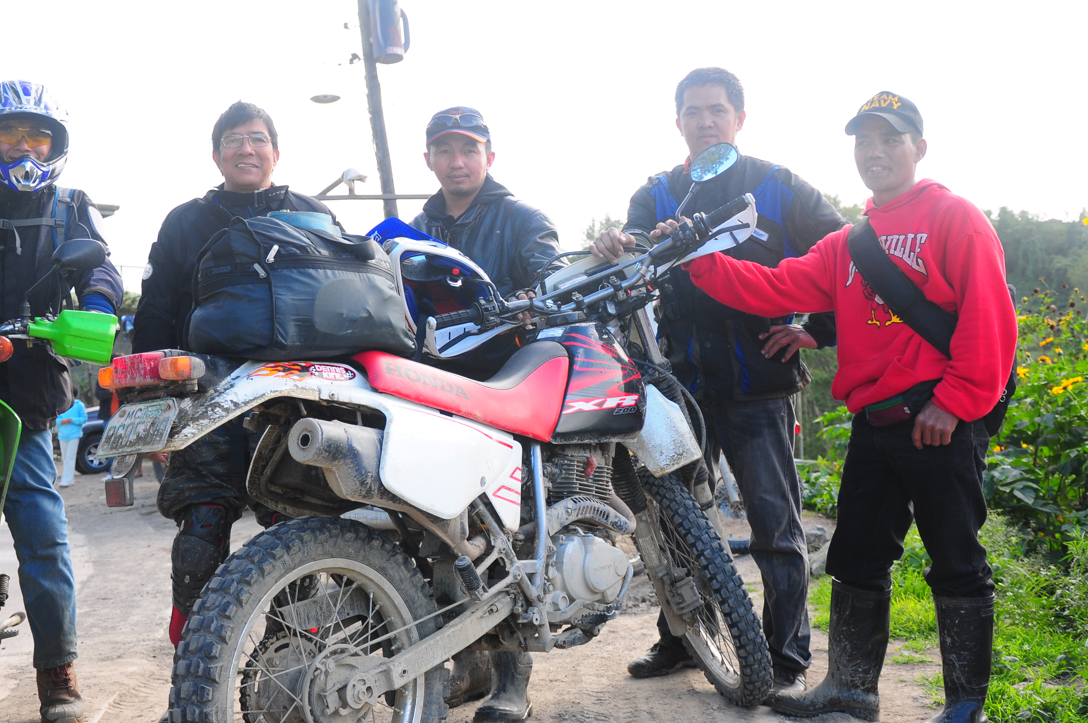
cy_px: 332
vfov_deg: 28.8
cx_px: 551
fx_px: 1407
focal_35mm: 47
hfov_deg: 42.3
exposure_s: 1/160
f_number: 4.5
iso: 200
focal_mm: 25
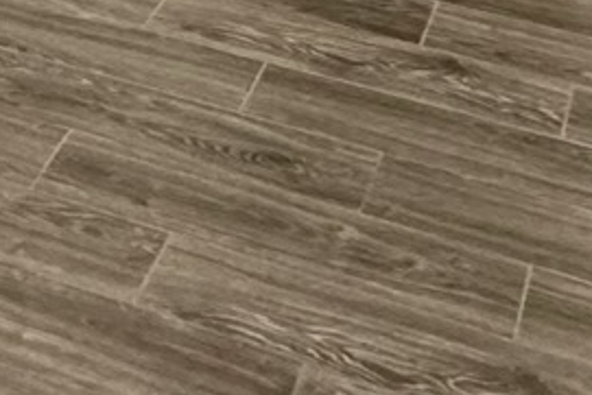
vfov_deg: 9.8
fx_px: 1810
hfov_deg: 17.6
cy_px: -746
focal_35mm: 110
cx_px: -149
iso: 200
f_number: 2.2
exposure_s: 1/120
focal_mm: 2.22
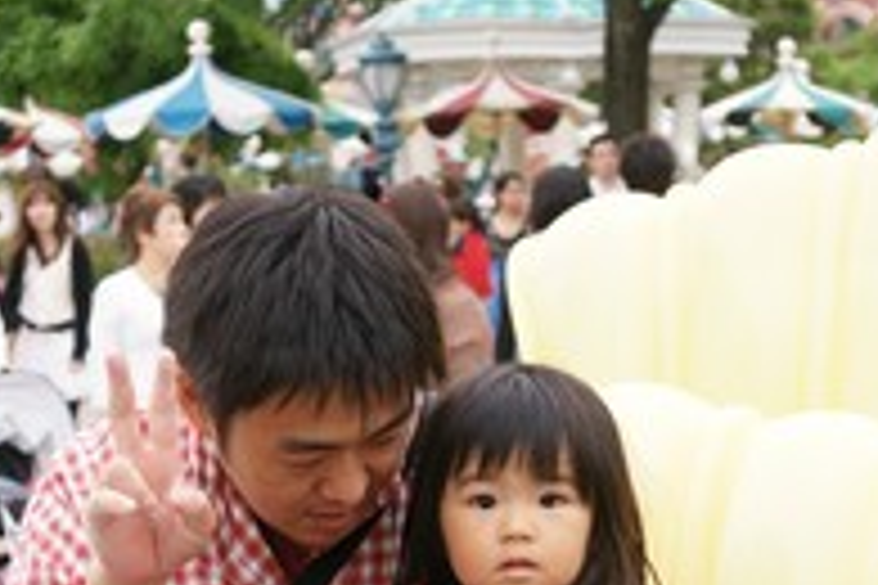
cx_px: 446
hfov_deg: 14.1
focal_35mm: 145
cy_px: 574
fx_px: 3538
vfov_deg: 9.4
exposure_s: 1/160
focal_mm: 45
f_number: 5
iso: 250
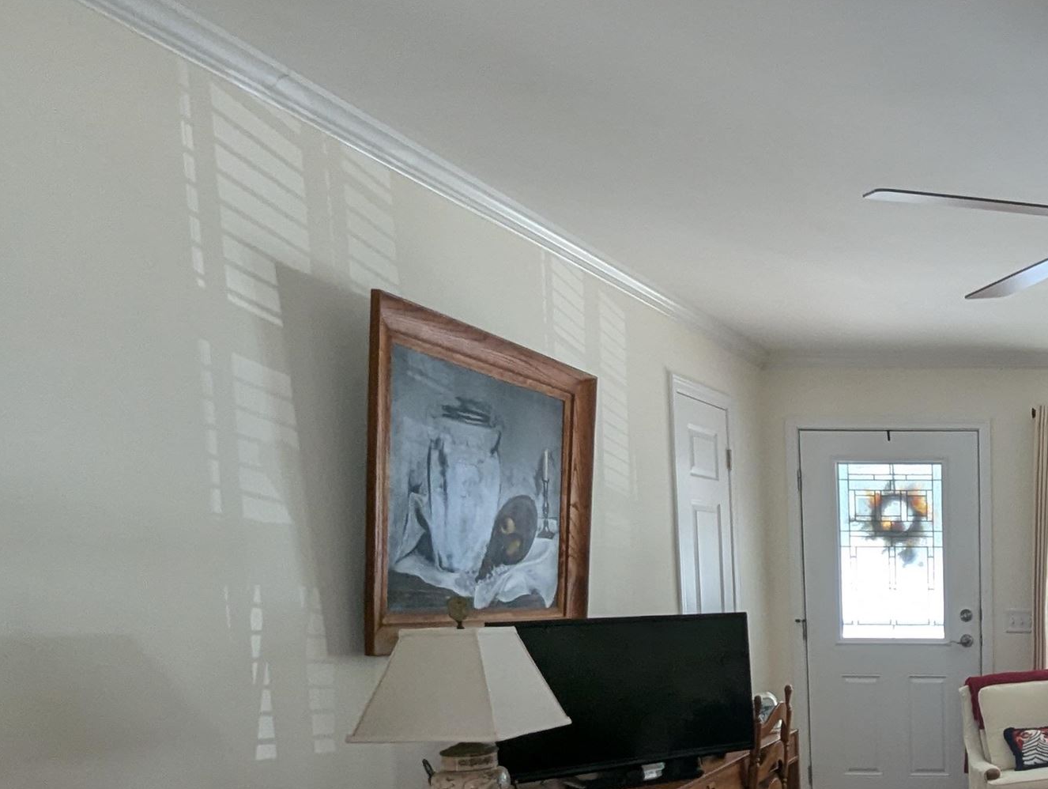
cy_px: 678
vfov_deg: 43.7
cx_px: 1106
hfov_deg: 46.9
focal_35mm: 30
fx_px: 909
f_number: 2.2
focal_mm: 1.95
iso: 61
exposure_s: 1/23.8
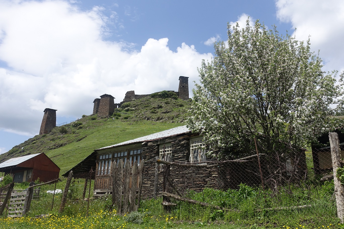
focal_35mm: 31
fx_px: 296
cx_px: 172
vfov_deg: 42.3
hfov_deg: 60.3
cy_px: 114
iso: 125
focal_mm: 11.45
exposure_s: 1/640
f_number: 5.6
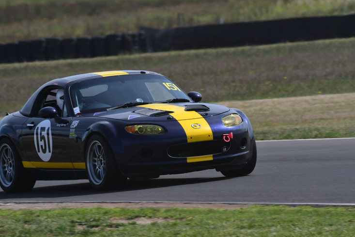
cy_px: 120
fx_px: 8077
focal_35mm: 819
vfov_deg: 1.7
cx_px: 170
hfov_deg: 2.5
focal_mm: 500
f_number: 11
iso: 320
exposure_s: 1/640
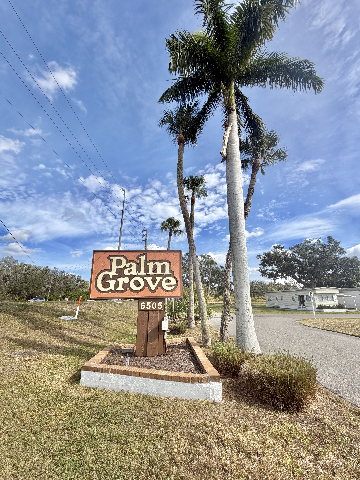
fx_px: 194
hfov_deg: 85.7
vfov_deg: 102.1
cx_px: 180
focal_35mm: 14
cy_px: 240
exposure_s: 1/770
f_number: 2.2
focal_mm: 2.22
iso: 20
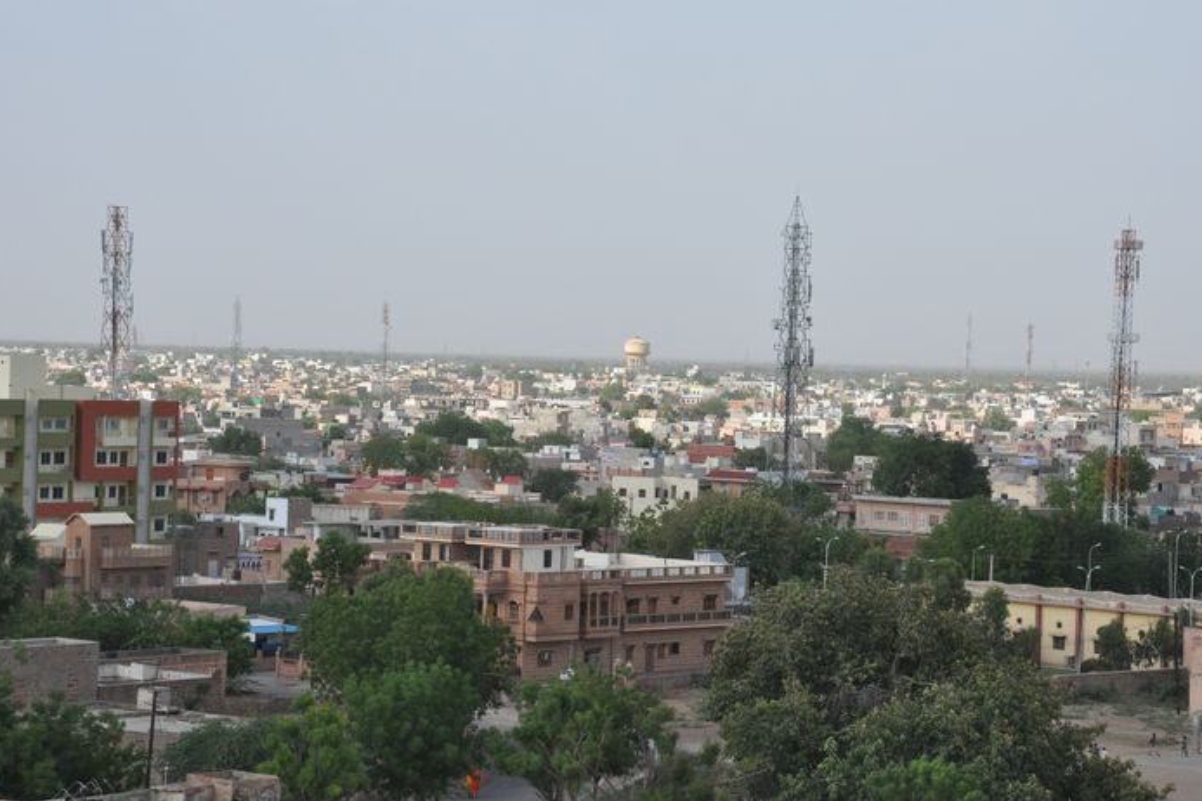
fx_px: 3539
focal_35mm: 106
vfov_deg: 12.9
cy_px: 401
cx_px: 602
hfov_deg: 19.3
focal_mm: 70
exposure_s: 1/640
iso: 800
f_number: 13
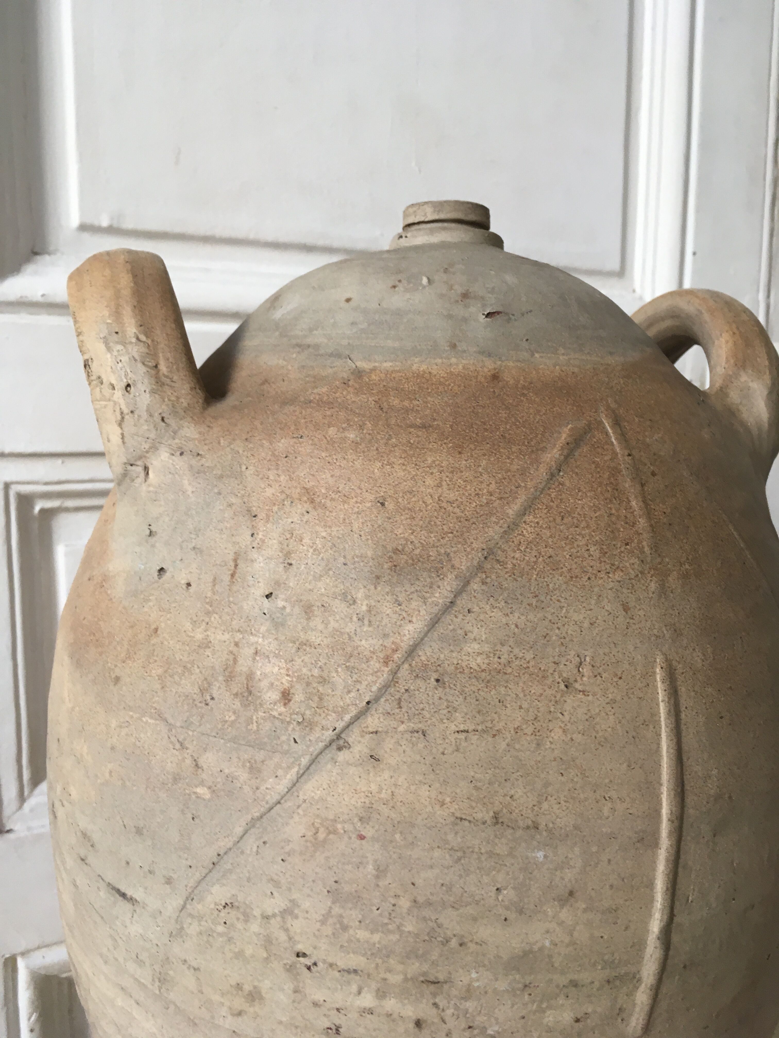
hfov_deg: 48.2
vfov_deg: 61.7
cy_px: 519
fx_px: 870
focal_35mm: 29
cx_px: 390
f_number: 2.2
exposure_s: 1/33
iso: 40
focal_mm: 4.15
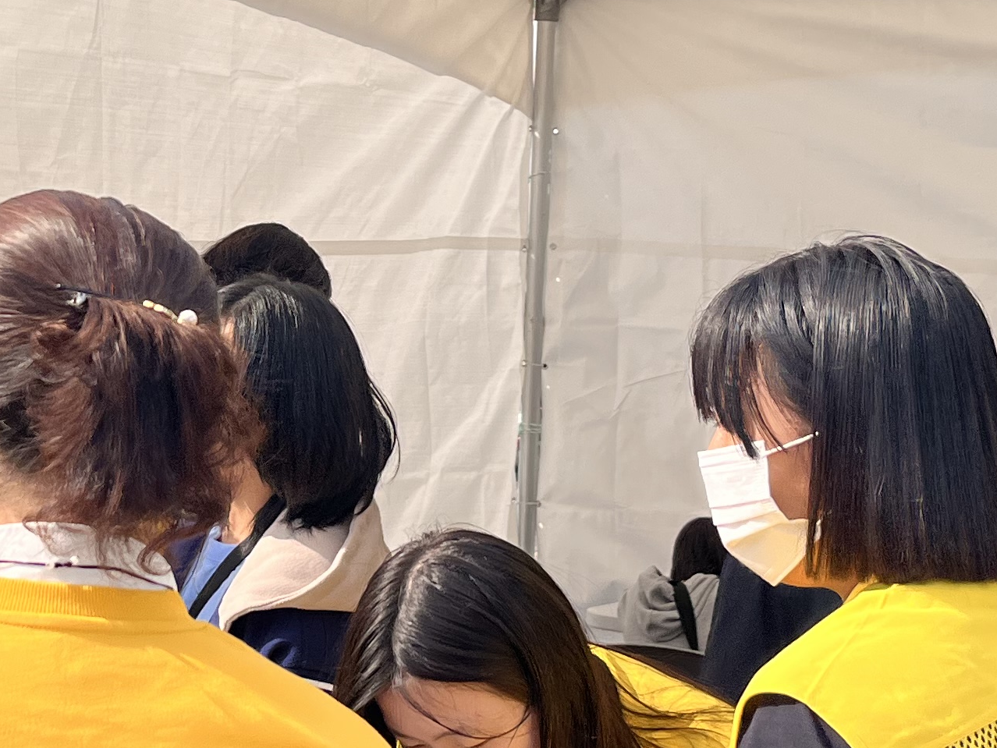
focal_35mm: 82
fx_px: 2362
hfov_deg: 23.4
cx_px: 184
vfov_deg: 18.0
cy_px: 266
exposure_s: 1/4854
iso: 50
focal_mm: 5.1
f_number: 1.6
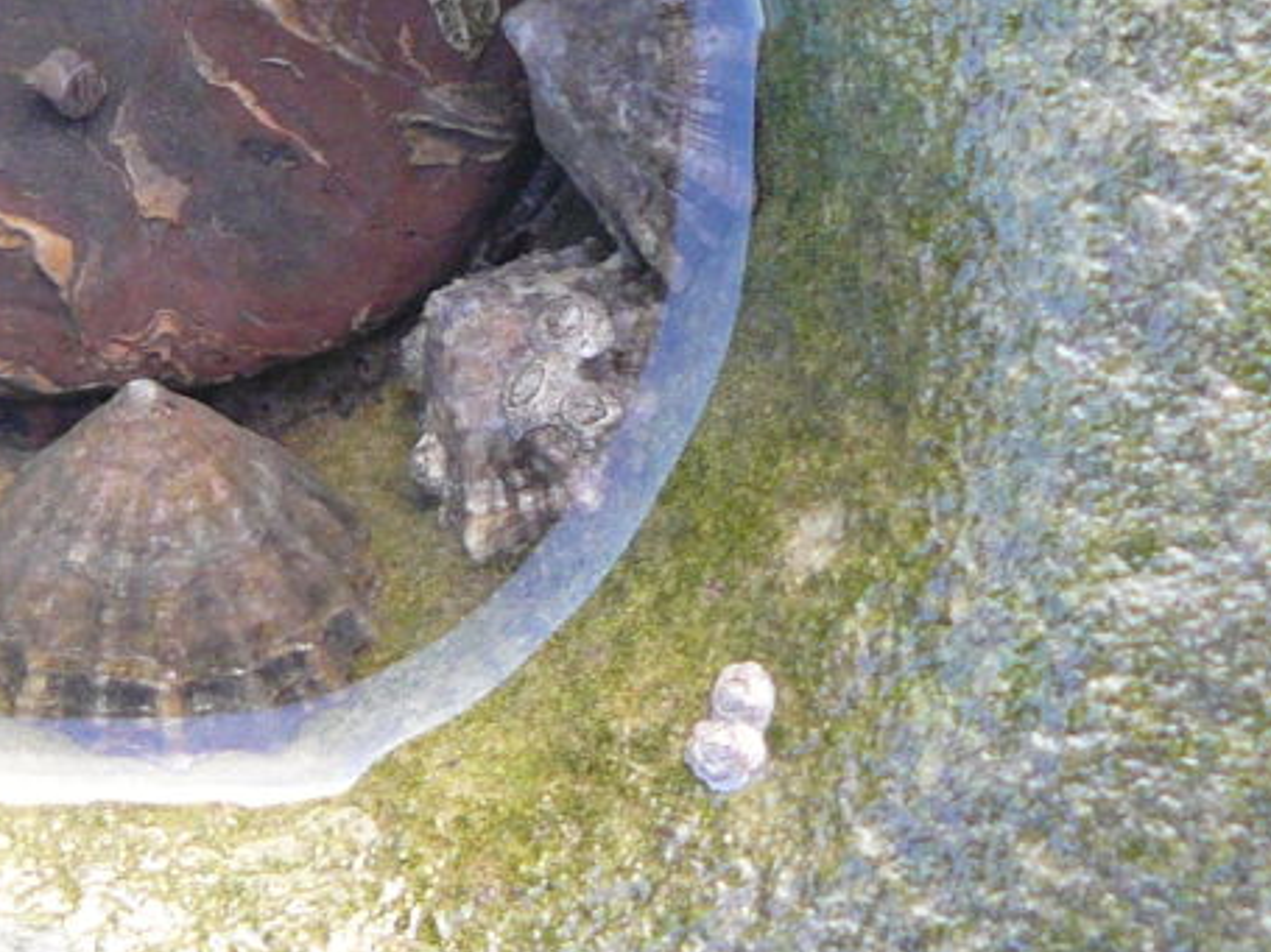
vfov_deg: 12.8
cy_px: -61
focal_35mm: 114
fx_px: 4185
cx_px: 148
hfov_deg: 17.0
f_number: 2.8
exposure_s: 1/30
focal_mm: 6
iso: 160
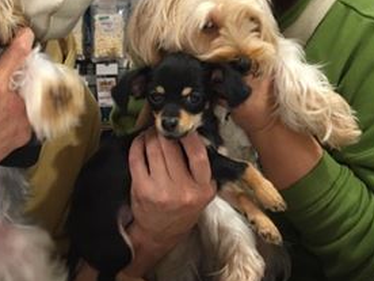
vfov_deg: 23.1
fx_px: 681
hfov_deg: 30.6
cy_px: 83
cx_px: 149
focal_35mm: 63
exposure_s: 1/30
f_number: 2.2
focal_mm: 4.15
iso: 64
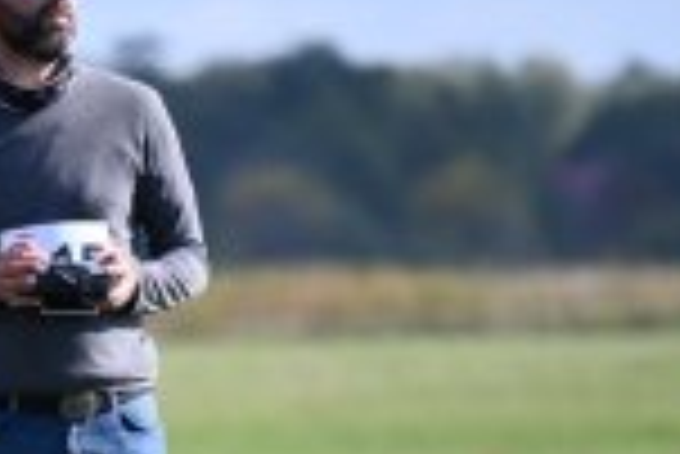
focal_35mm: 1316
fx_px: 24881
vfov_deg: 1.0
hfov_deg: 1.6
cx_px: -11
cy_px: 472
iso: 640
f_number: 6.3
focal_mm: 400
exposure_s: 1/1600
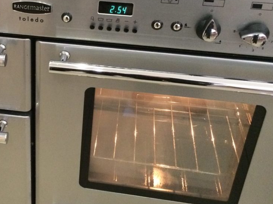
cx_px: 39
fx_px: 449
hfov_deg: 32.5
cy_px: 71
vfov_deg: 25.5
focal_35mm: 57
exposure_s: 1/17
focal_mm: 4.15
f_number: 2.2
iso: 400
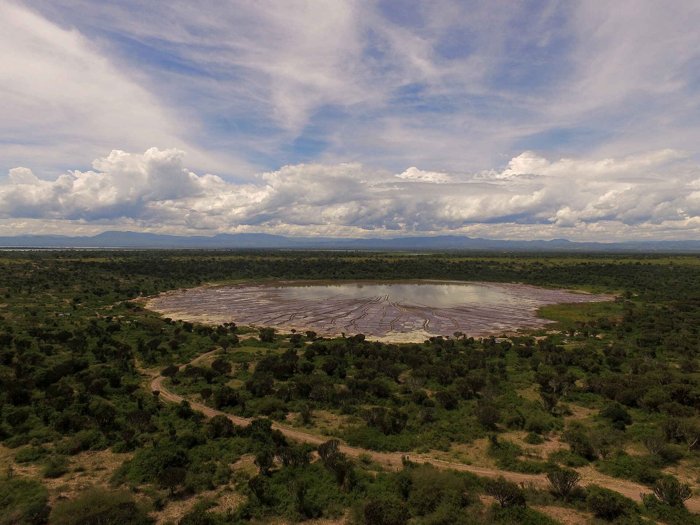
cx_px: 350
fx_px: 404
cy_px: 262
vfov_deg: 66.0
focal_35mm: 20
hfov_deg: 81.7
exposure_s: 1/3676
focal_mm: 3.61
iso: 100
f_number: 2.8
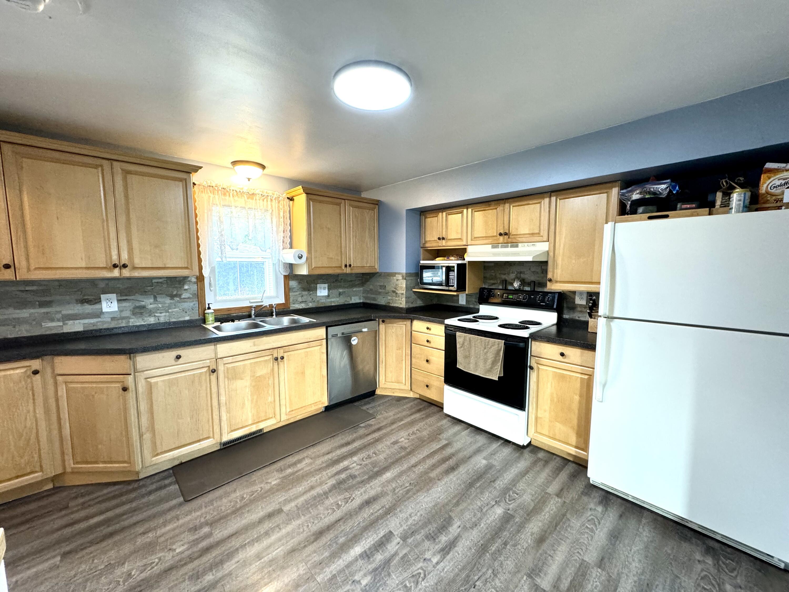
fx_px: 319
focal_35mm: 14
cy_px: 296
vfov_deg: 85.7
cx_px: 394
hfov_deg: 102.1
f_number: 2.2
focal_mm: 2.22
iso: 250
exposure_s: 1/60
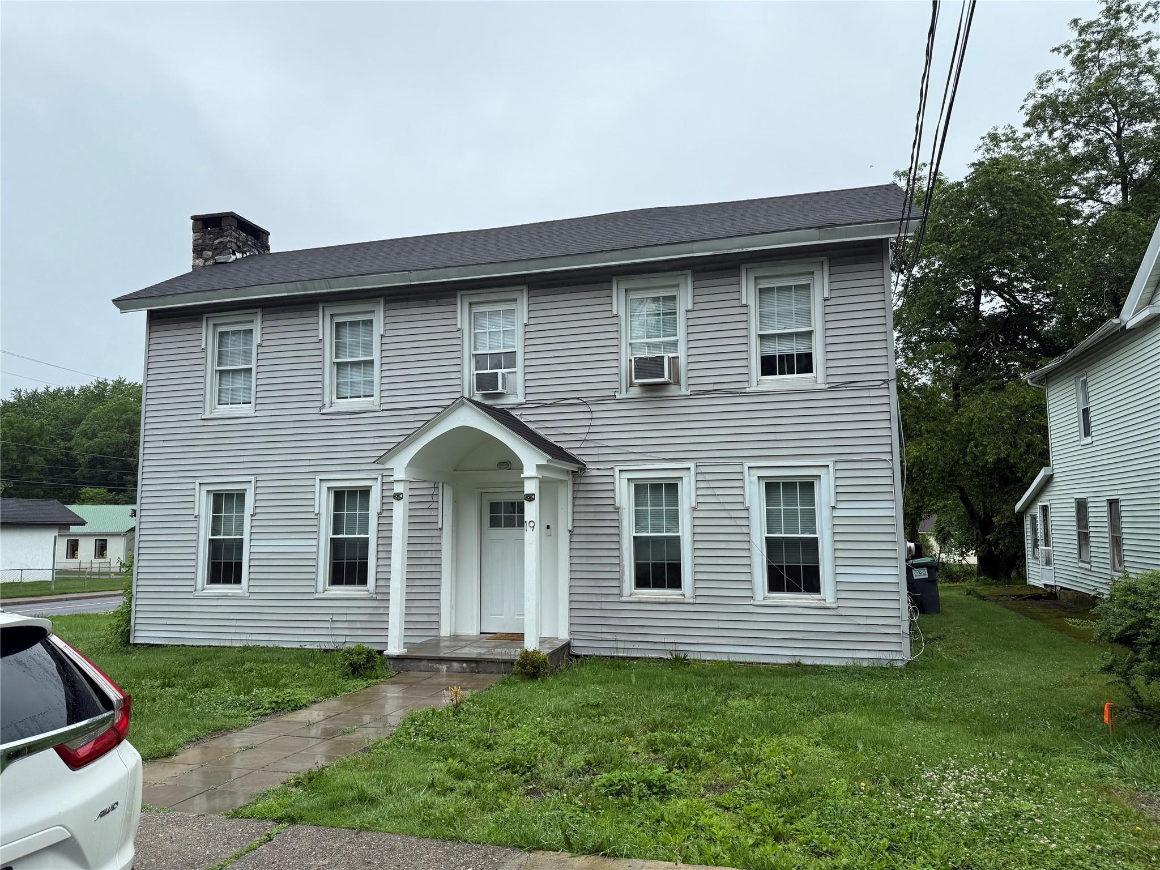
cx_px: 580
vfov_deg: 56.8
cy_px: 435
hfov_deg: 71.6
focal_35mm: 24
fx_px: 804
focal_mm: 6.76
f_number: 1.78
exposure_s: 1/1230
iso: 80
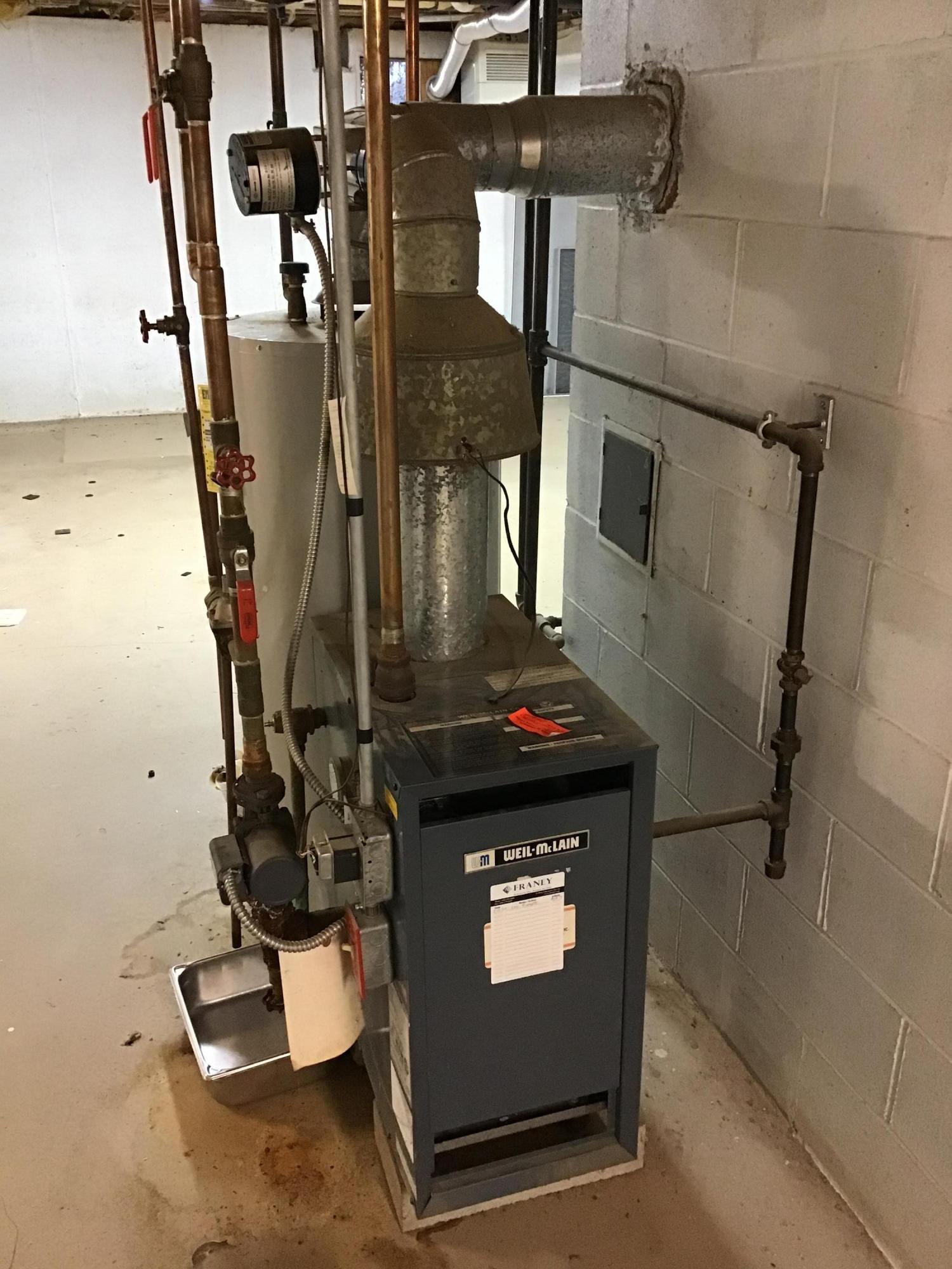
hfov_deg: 45.4
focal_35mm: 31
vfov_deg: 58.4
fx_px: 1137
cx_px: 476
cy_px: 634
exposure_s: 1/20
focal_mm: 3.3
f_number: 2.4
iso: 200
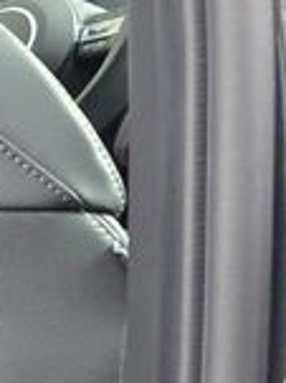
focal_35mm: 156
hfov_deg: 6.8
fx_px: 1721
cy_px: 386
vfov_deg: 12.5
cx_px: -949
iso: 500
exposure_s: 1/100
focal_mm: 6.3
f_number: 1.7
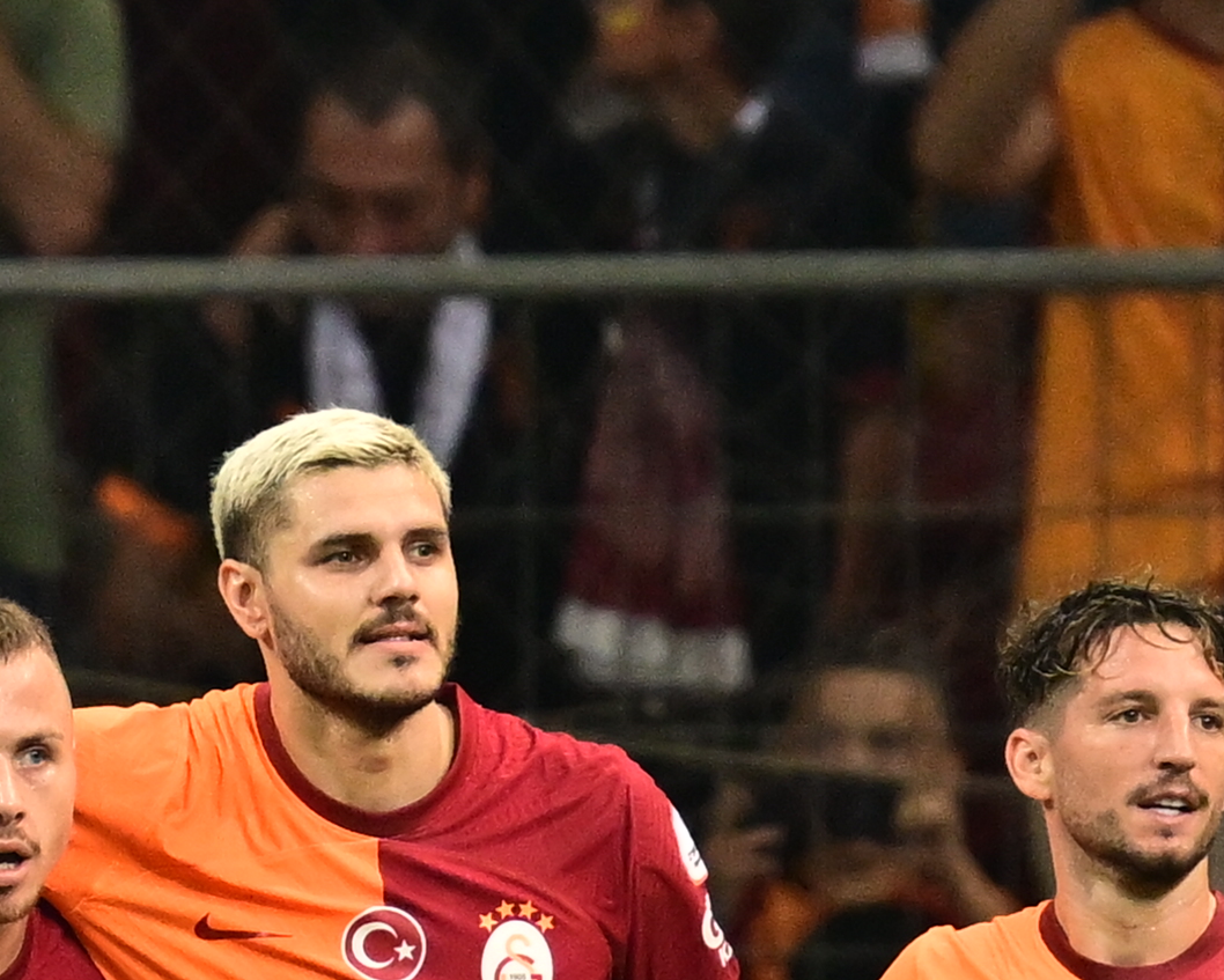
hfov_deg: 0.7
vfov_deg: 0.5
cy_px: 1318
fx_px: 103634
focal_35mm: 2860
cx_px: 361
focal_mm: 560
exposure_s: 1/800
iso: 2500
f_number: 4
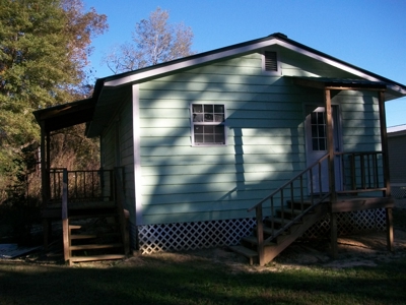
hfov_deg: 56.8
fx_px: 375
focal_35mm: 32
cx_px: 203
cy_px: 152
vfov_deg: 44.2
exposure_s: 1/640
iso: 80
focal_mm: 5.7
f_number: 2.9
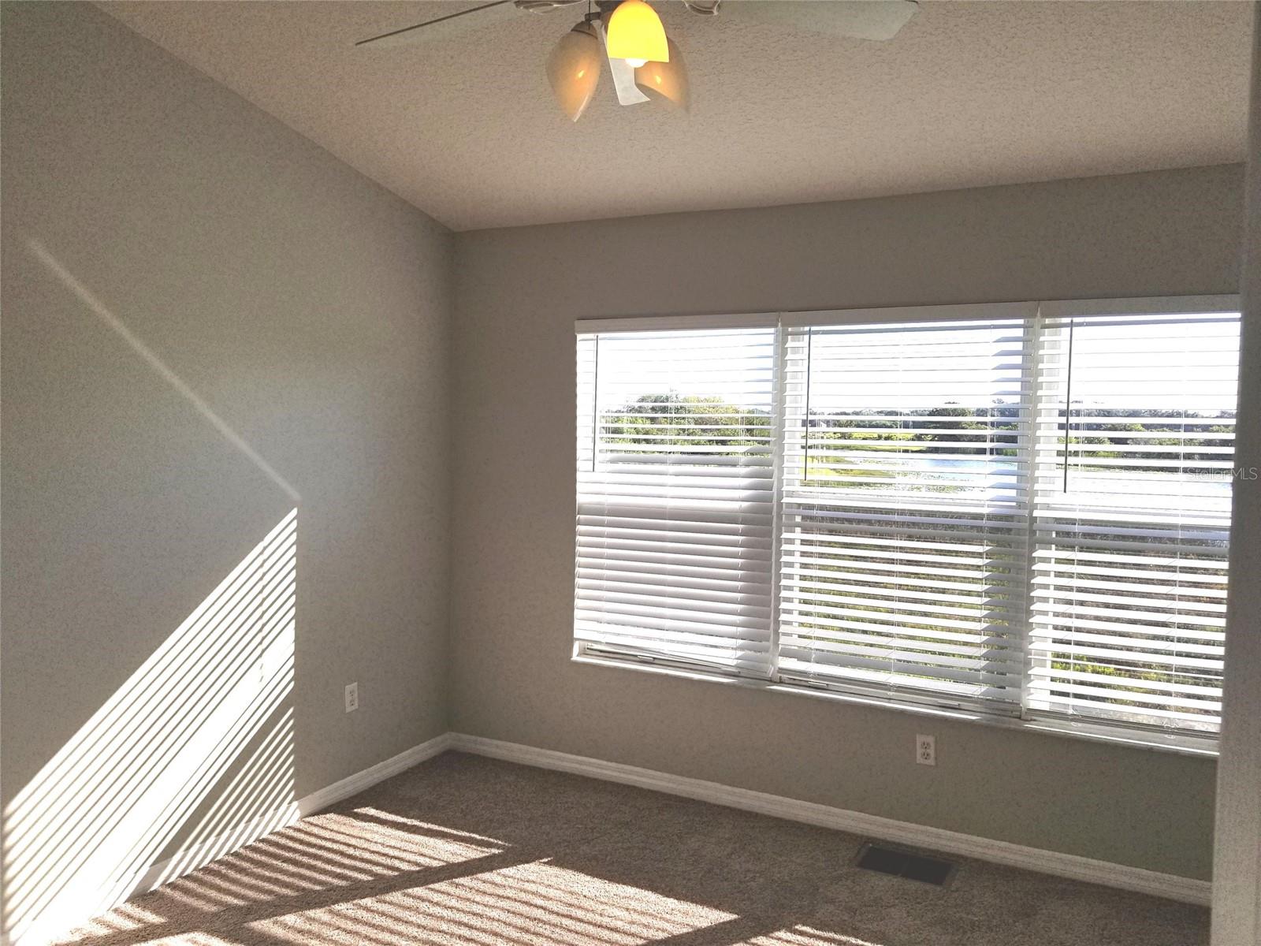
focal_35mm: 26
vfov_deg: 53.1
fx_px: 947
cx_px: 630
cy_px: 473
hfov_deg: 67.3
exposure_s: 1/2028
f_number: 1.7
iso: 50
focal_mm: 4.25
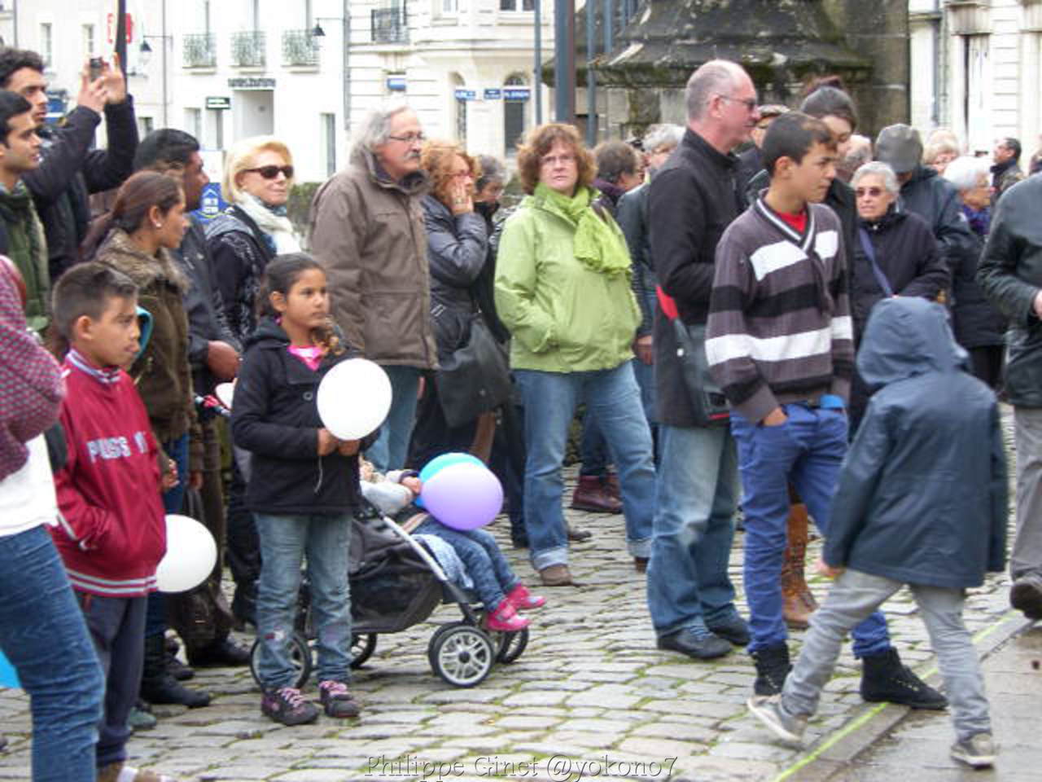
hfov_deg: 19.6
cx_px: 521
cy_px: 391
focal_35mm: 100
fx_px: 3010
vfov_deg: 14.8
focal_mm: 25.7
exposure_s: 1/100
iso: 50
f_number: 3.2
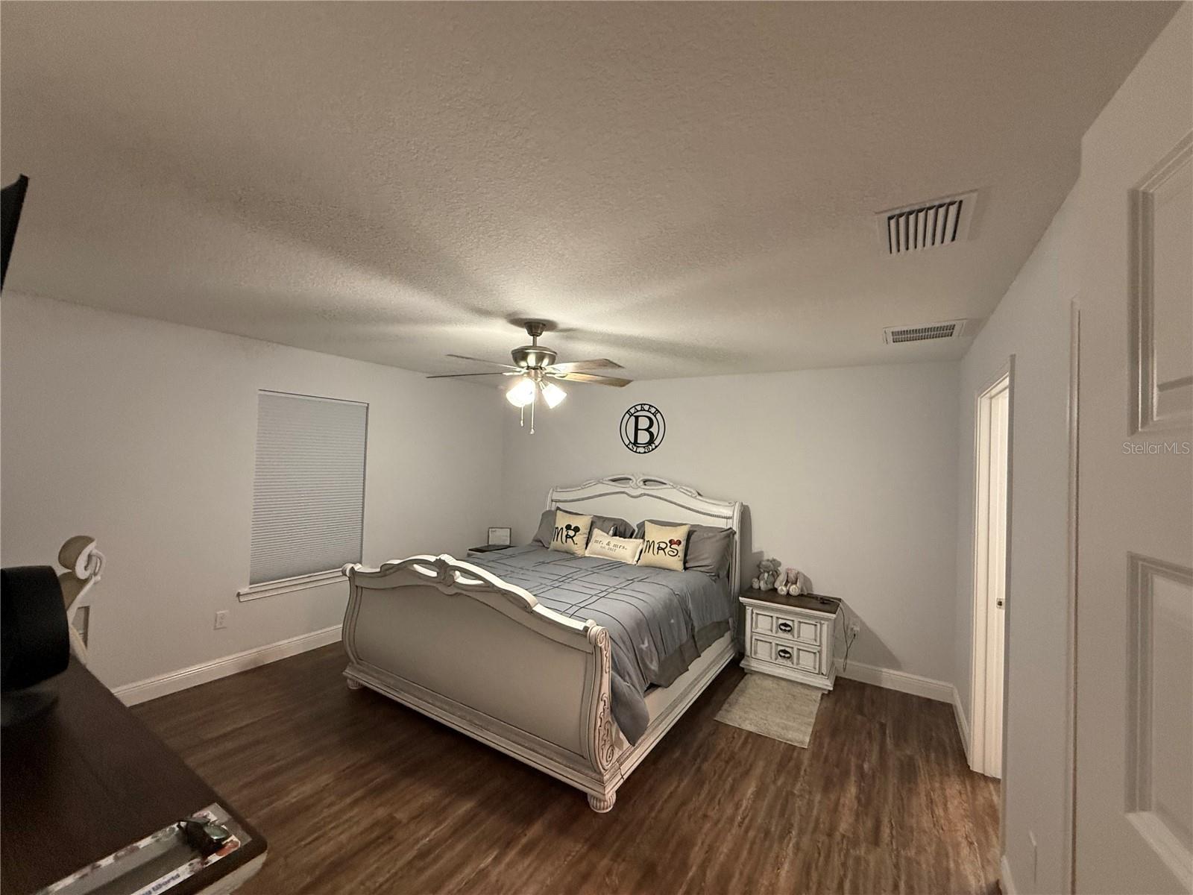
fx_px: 482
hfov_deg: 102.1
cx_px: 596
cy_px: 448
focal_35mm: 14
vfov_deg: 85.7
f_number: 2.2
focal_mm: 2.22
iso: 400
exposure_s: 1/120
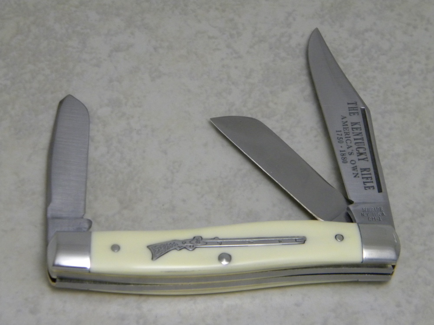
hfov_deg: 18.7
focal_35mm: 105
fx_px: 1316
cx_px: 217
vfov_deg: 14.1
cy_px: 162
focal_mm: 19
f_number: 4.7
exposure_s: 1/29.3
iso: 400
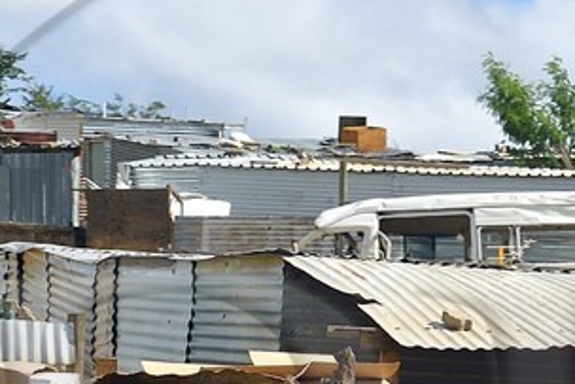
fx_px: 4202
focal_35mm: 263
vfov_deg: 5.2
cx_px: 454
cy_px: 590
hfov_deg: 7.8
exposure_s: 1/640
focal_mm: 50
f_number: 8
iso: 200
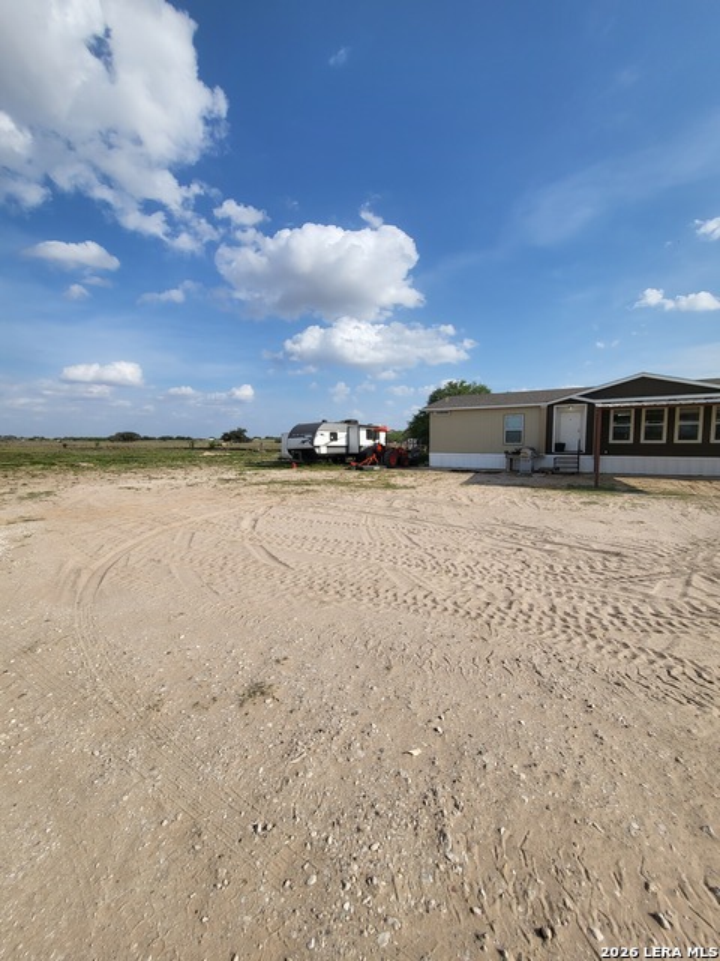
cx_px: 360
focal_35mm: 13
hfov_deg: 89.9
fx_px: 361
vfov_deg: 106.2
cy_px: 480
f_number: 2.2
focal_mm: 1.74
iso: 32
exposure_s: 1/1563
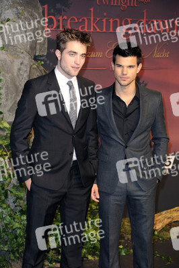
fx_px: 837
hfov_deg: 12.2
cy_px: 134
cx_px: 90
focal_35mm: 112
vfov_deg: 18.3
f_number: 6.3
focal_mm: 112
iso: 640
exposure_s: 1/80
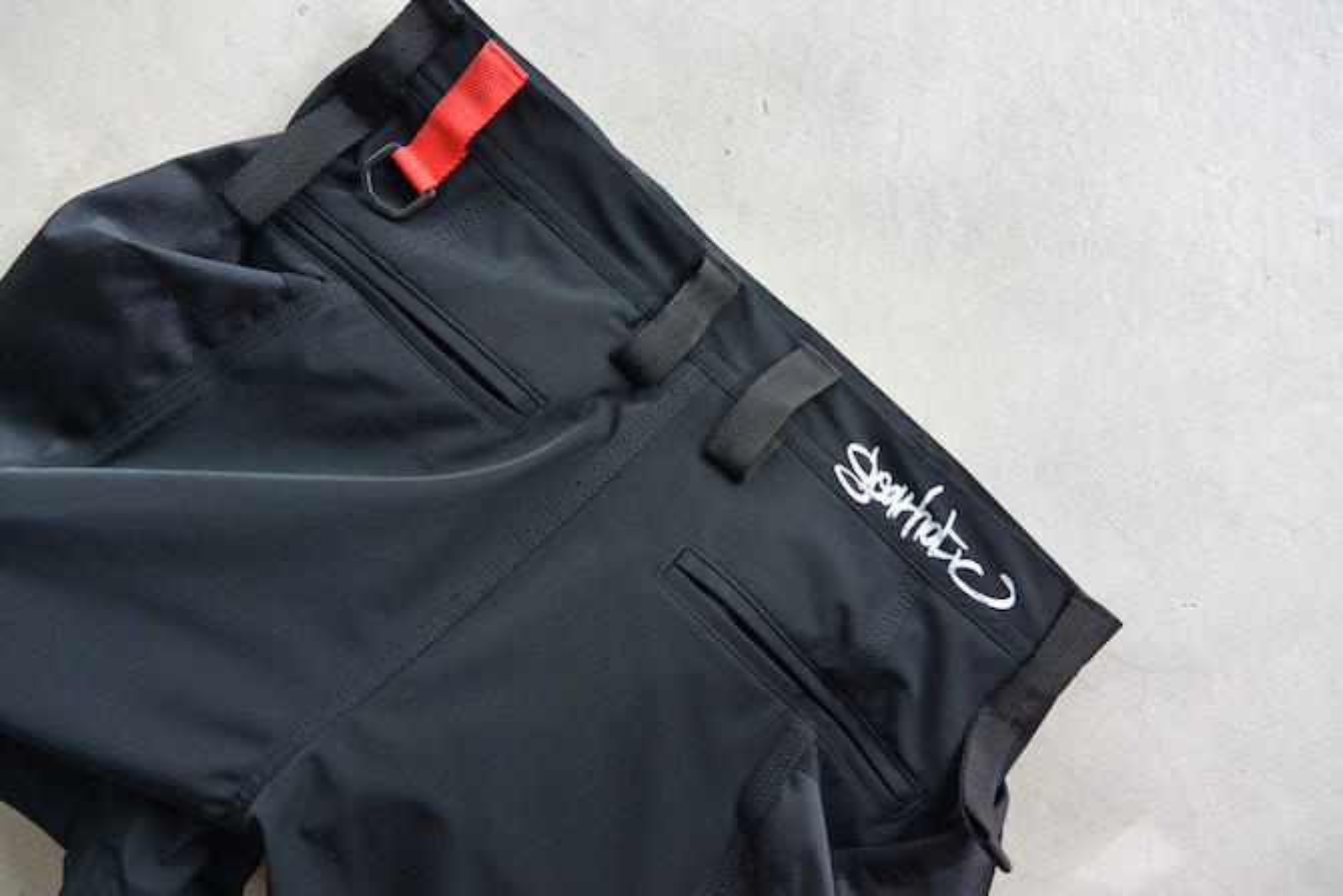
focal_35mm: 29
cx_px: 672
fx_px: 1082
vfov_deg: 45.0
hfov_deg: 63.6
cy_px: 448
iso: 400
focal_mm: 11
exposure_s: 1/200
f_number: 3.5
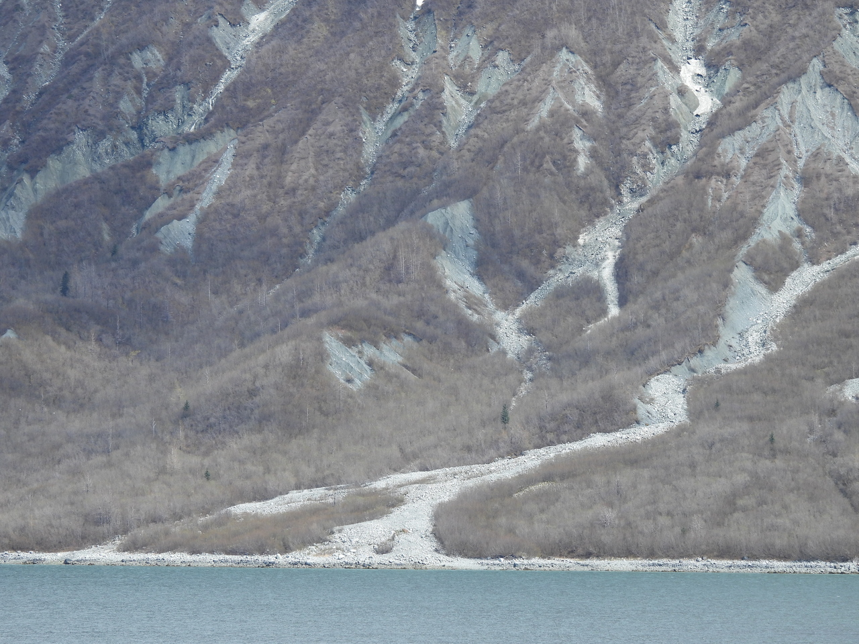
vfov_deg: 7.4
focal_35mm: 200
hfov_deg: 9.9
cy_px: 322
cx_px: 430
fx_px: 4963
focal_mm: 35.7
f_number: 4.5
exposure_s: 1/500
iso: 100
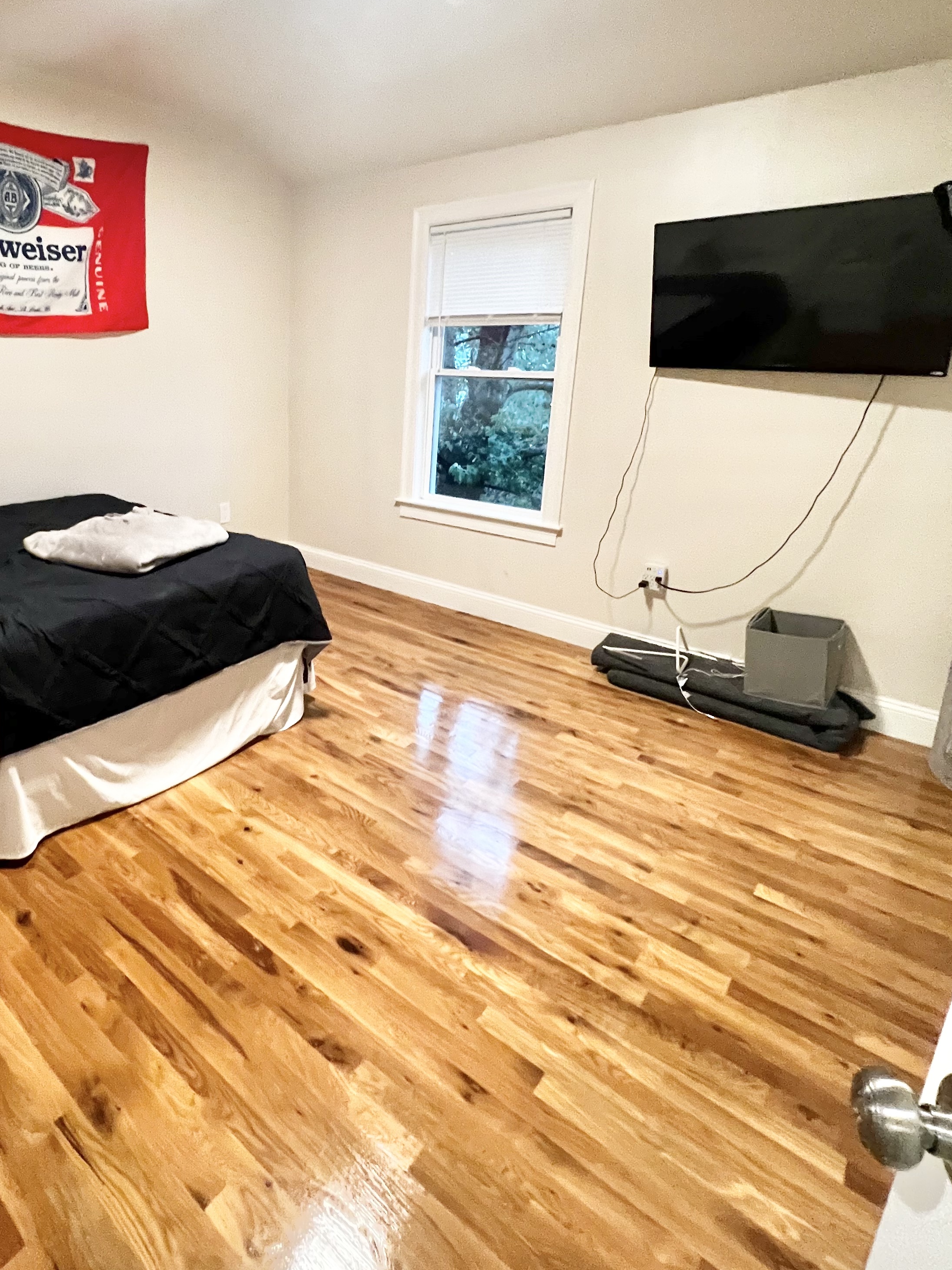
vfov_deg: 87.2
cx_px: 296
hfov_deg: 69.0
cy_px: 545
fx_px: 660
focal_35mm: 18
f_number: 1.8
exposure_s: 1/60
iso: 500
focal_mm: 1.57
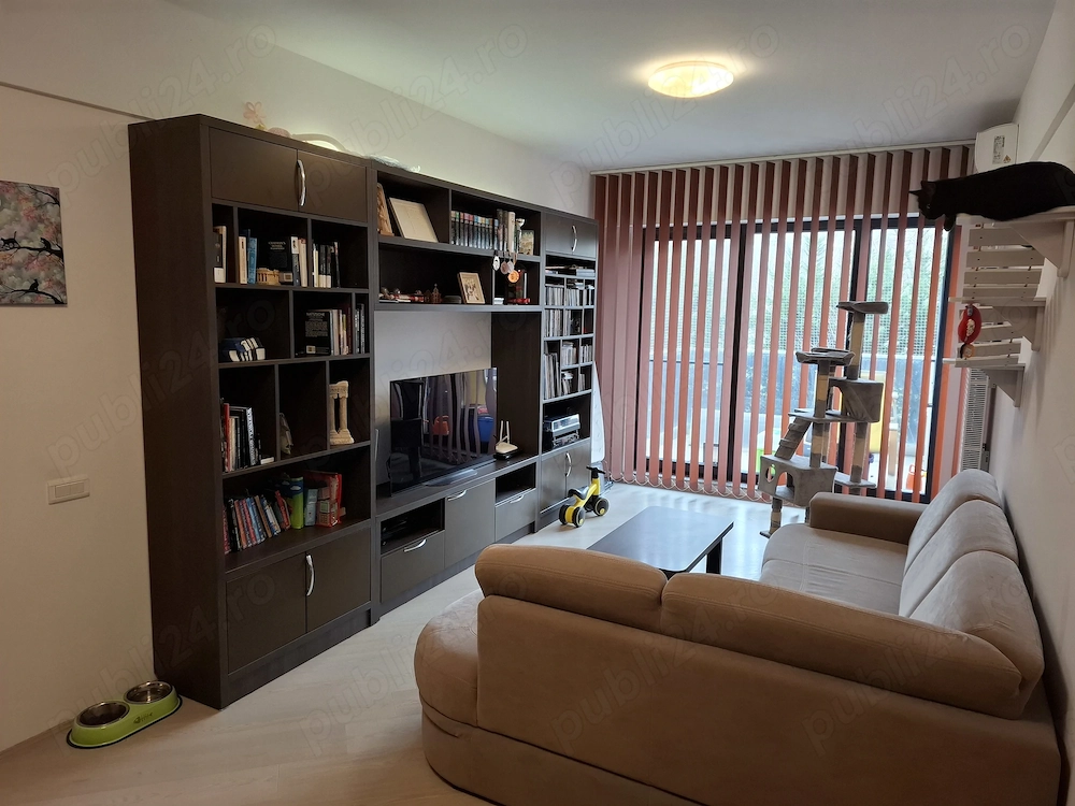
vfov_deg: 58.9
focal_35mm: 23
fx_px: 714
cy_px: 403
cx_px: 538
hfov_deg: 73.9
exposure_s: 1/50
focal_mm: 5.54
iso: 200
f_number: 1.8
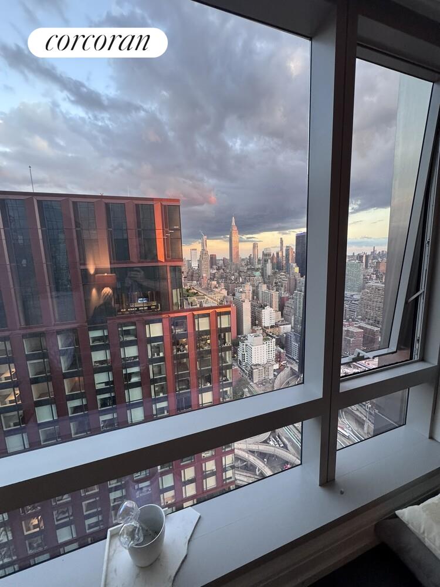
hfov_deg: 85.7
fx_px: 237
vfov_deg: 102.1
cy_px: 294
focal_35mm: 14
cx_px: 220
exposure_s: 1/120
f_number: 2.2
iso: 250
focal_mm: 2.22
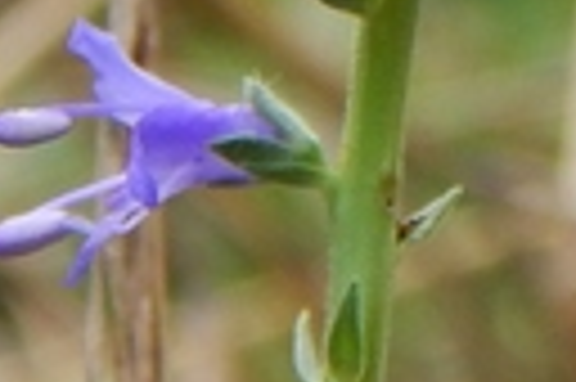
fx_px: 7894
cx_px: 1652
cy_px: -854
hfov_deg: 4.1
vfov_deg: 2.7
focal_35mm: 494
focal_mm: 13.5
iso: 125
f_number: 4.2
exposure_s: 1/80
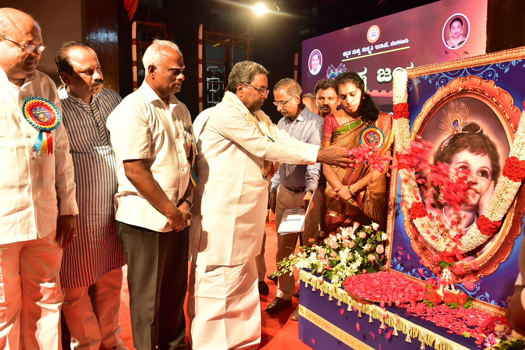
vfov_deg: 42.3
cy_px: 175
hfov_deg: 60.3
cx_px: 262
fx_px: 452
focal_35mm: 31
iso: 1600
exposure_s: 1/80
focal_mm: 31
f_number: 4.5
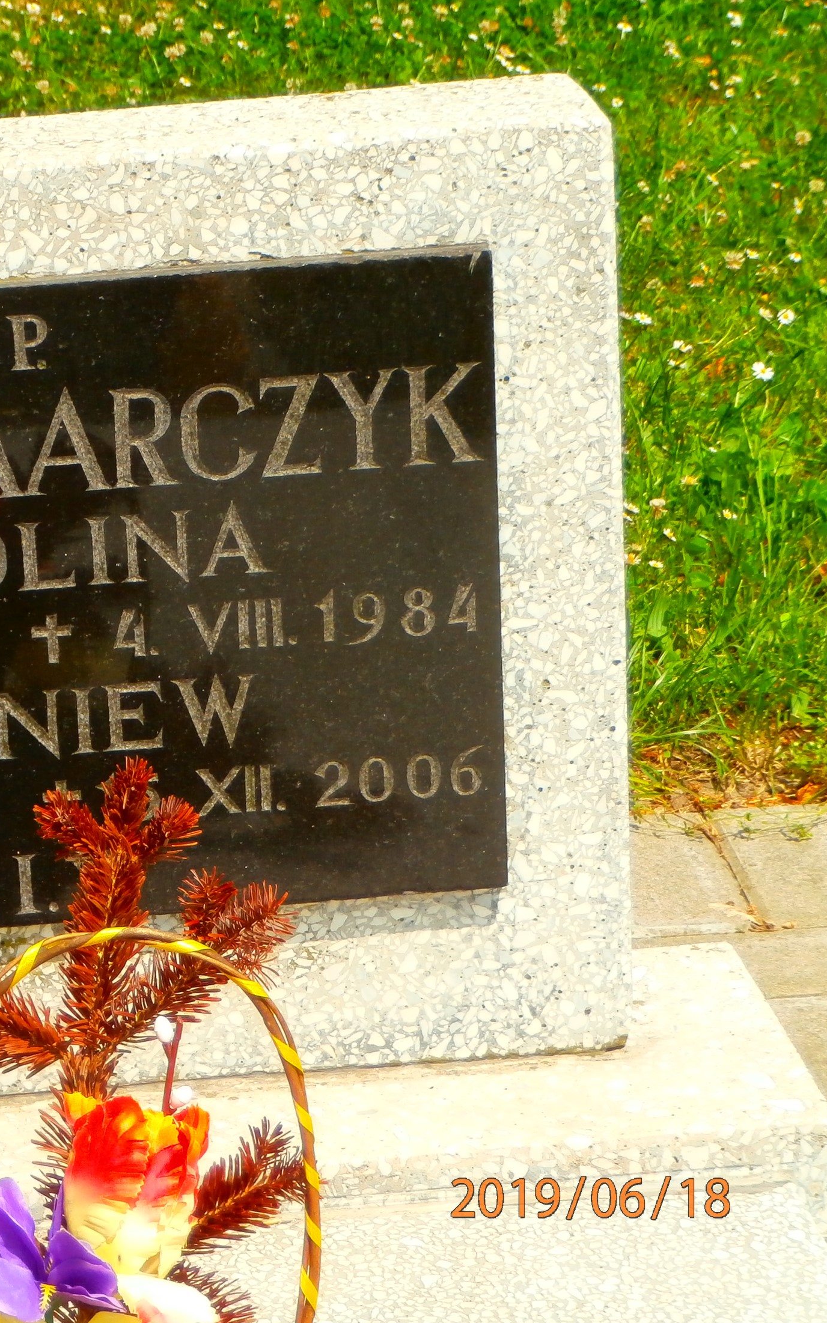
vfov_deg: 16.8
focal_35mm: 124
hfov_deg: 10.4
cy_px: 665
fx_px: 4472
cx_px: -67
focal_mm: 15.16
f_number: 5
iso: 100
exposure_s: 1/400
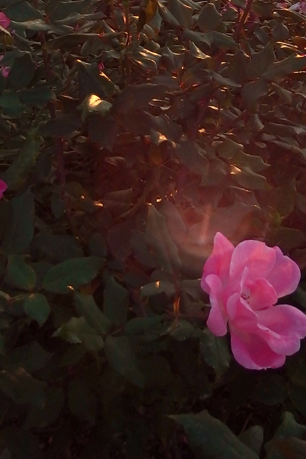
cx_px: 246
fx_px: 753
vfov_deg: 30.9
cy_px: -24
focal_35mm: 59
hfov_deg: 22.7
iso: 100
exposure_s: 1/800
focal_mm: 4.7
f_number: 2.8
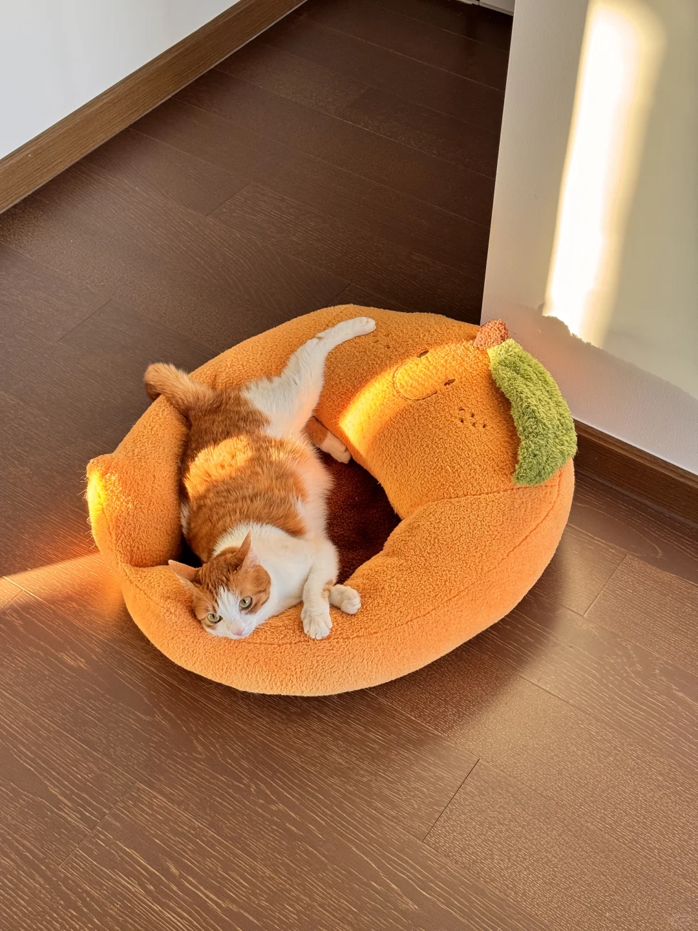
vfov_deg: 39.7
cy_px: 466
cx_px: 349
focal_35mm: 48
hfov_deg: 30.3
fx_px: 1291
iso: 100
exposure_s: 1/94
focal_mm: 6.76
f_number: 1.78
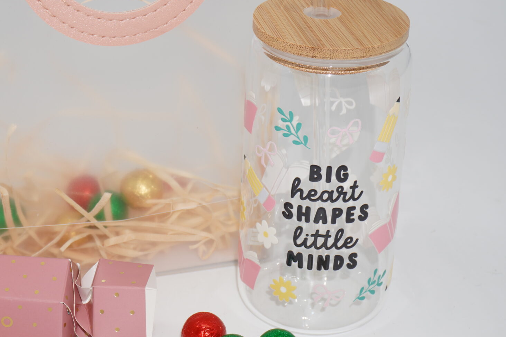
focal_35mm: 92
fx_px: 1291
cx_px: 94
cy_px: 166
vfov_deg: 14.9
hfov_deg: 21.9
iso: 100
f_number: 7.1
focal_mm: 35
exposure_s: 1/125
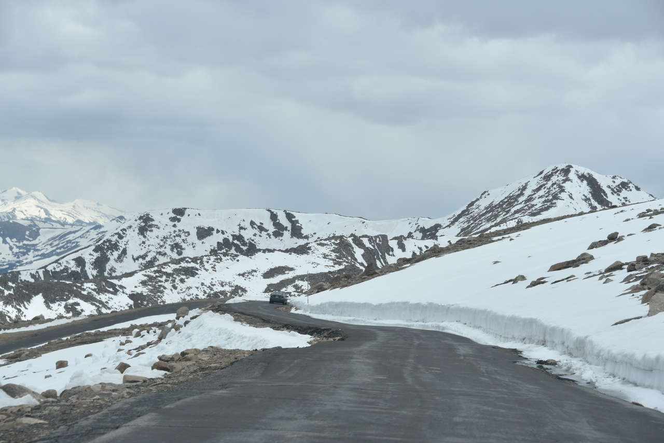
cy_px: 222
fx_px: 1808
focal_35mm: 98
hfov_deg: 20.8
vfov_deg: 14.0
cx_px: 332
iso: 100
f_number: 8
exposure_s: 1/250
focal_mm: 98
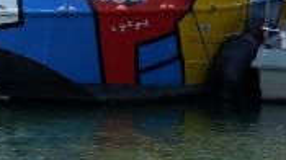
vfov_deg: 1.8
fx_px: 5159
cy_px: -8
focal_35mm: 681
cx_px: 185
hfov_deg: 3.2
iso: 125
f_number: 5.5
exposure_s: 1/400
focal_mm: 30.7
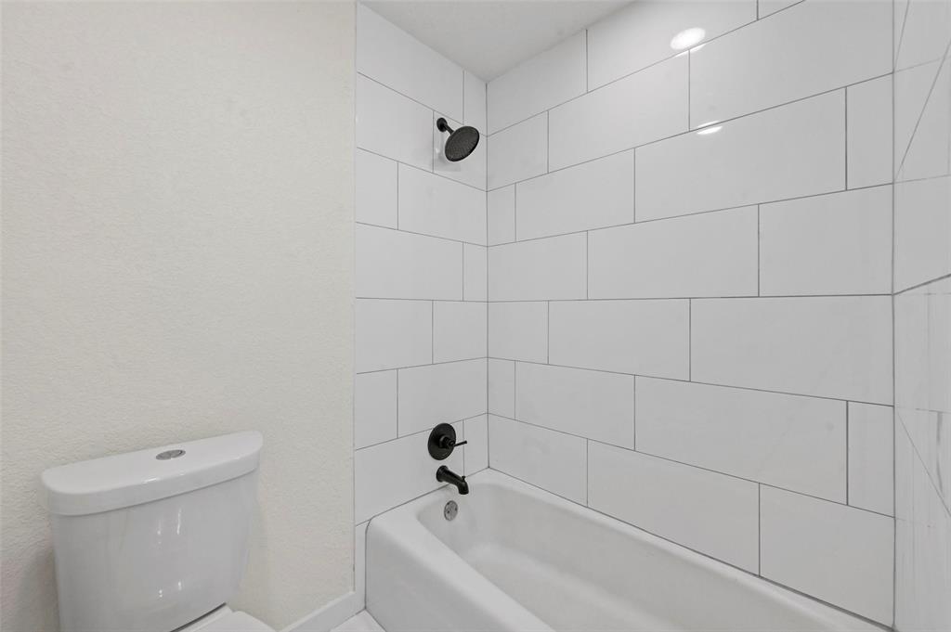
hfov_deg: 104.3
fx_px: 370
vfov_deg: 81.1
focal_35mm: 14
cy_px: 316
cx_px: 476
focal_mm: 14
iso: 800
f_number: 9
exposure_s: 1/40
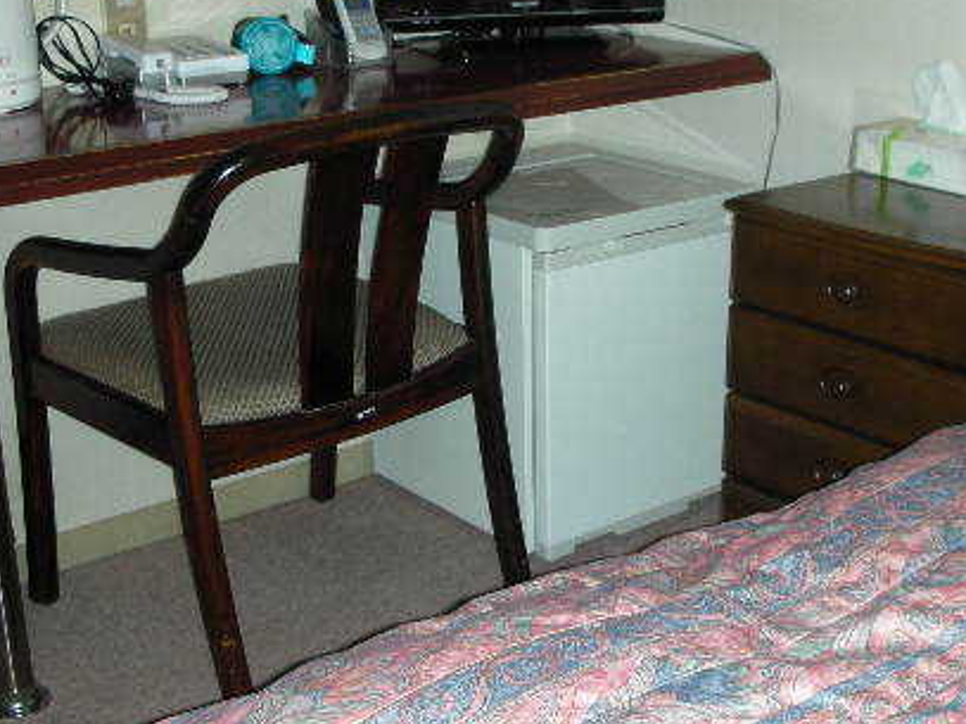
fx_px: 1534
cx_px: 589
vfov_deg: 26.5
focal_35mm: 55
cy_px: 325
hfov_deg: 34.8
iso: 104
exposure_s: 1/60.1
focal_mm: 5.8
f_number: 3
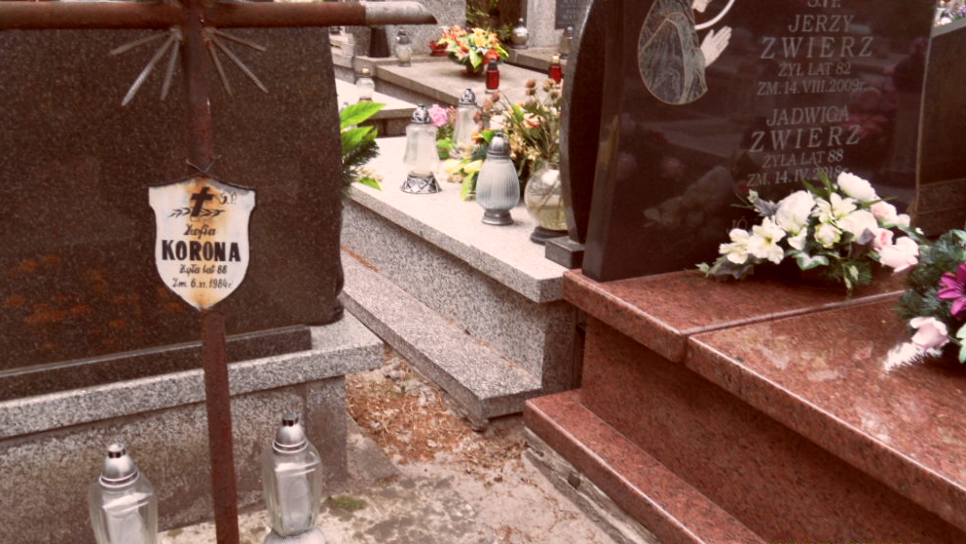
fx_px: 922
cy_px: 257
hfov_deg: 55.3
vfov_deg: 32.8
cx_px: 469
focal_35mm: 36
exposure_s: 1/45
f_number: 3.4
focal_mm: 5.3
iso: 100
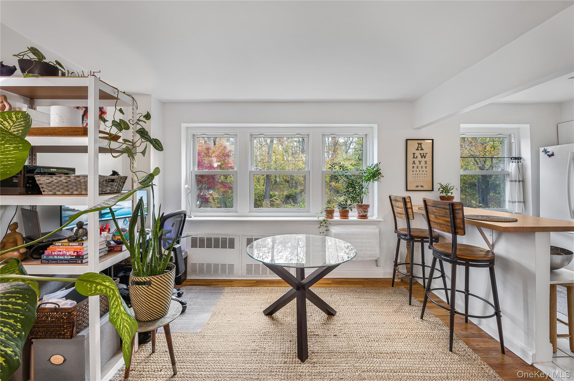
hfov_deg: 104.3
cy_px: 190
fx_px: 223
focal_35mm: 14
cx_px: 287
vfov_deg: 81.1
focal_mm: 14
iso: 320
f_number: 11
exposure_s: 1/4
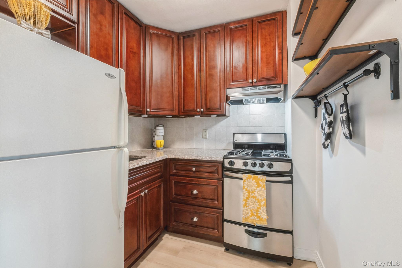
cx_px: 201
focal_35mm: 15
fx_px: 167
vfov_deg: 77.3
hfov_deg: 100.4
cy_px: 134
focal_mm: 15
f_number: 14
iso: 640
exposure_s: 1/5
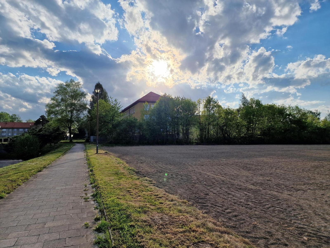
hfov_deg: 73.9
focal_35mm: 23
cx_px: 165
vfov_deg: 58.9
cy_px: 124
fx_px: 219
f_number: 1.8
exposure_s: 1/2392
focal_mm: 6.4
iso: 50
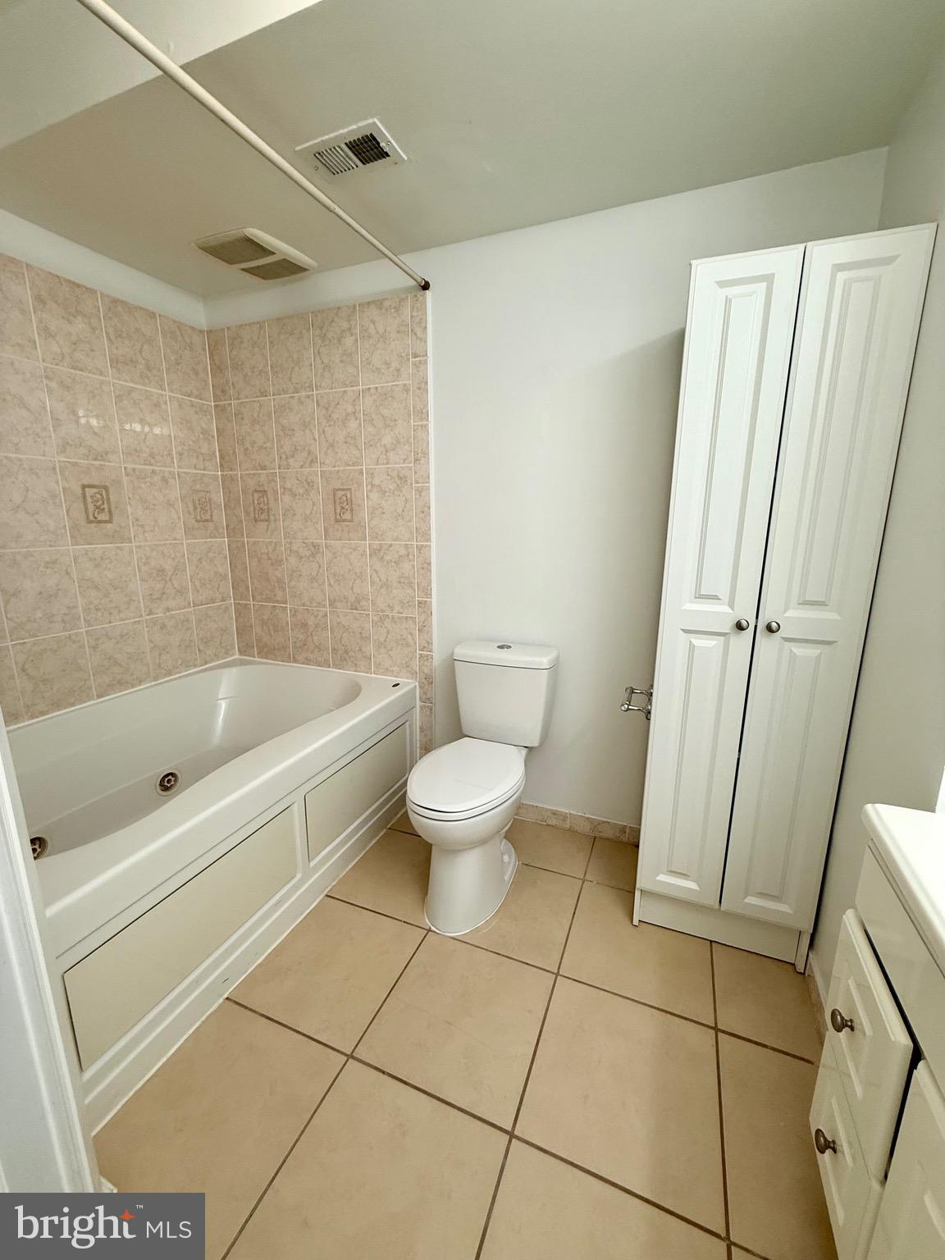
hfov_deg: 85.7
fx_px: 510
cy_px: 630
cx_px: 472
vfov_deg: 102.1
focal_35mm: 14
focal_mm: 2.22
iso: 125
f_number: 2.2
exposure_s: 1/120
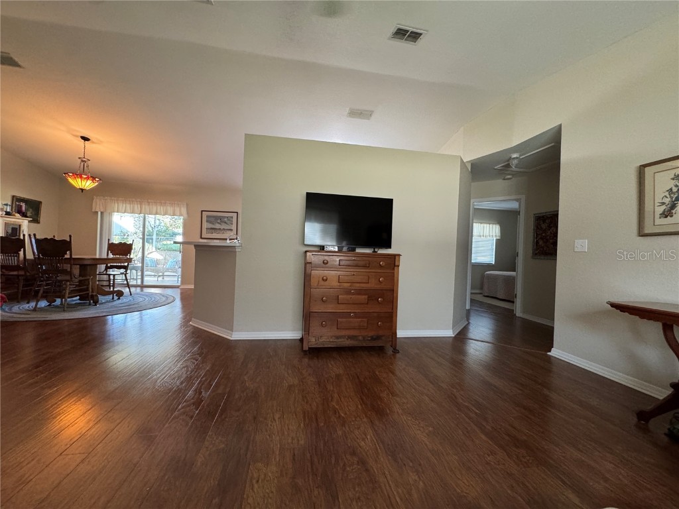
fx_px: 275
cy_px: 254
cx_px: 340
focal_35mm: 14
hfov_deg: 102.1
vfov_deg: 85.7
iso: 500
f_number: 2.2
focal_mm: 2.22
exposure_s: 1/60
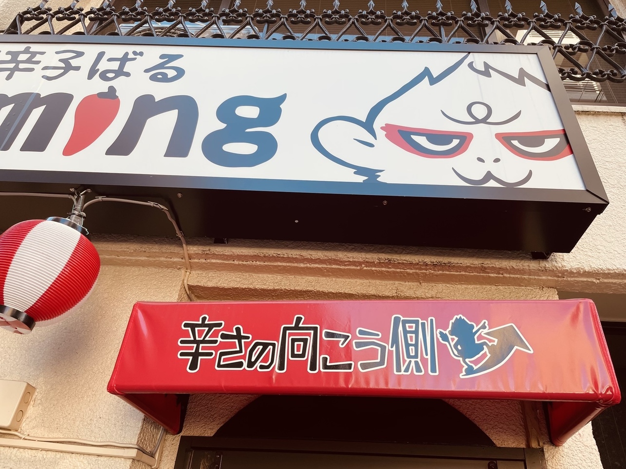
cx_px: 313
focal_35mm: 26
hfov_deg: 67.3
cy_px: 234
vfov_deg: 53.0
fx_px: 470
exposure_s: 1/279
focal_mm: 4.2
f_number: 1.6
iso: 32
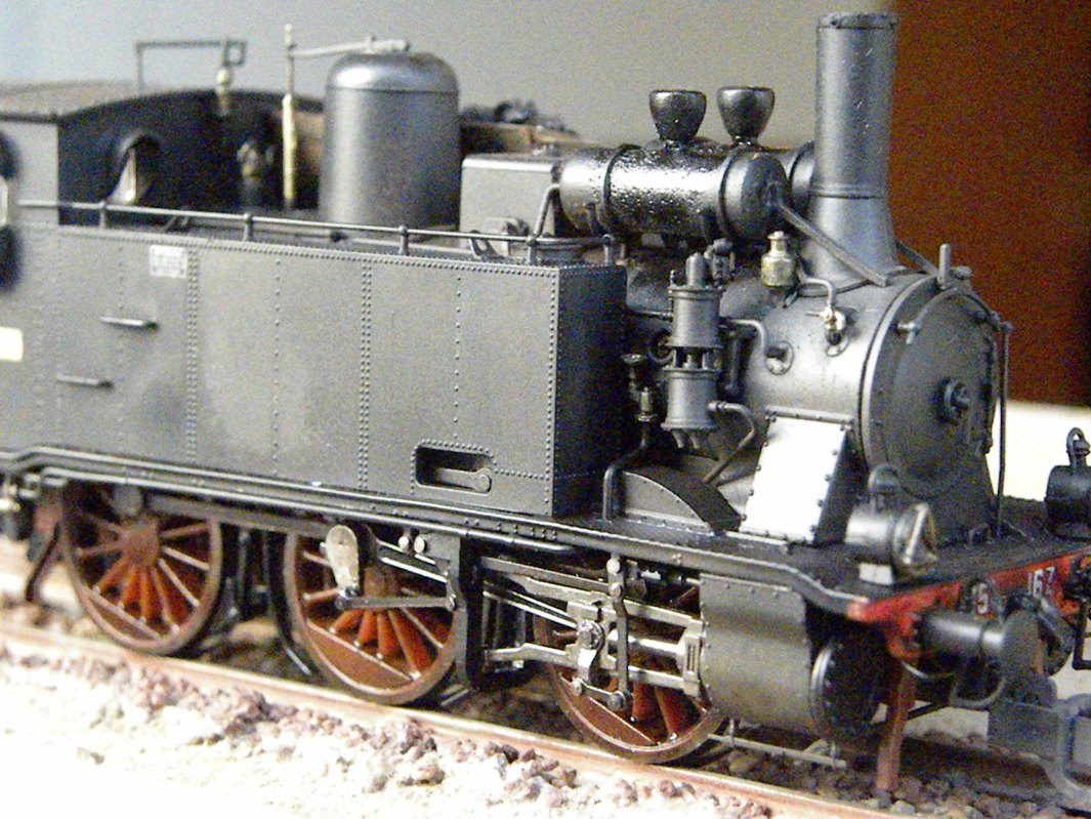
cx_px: 546
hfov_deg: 20.9
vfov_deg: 15.7
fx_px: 2963
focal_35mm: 94
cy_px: 410
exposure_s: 1/270
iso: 5734
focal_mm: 16.9
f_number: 4
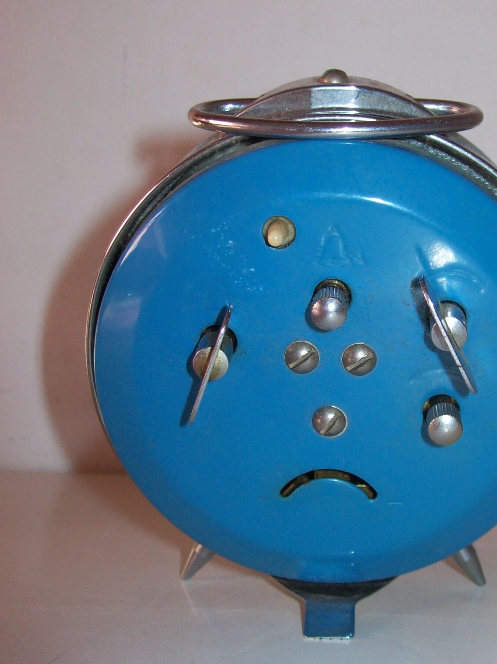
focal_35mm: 57
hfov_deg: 25.4
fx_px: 1092
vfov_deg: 33.8
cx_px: 366
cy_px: 325
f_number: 2.7
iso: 80
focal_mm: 6
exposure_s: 1/64
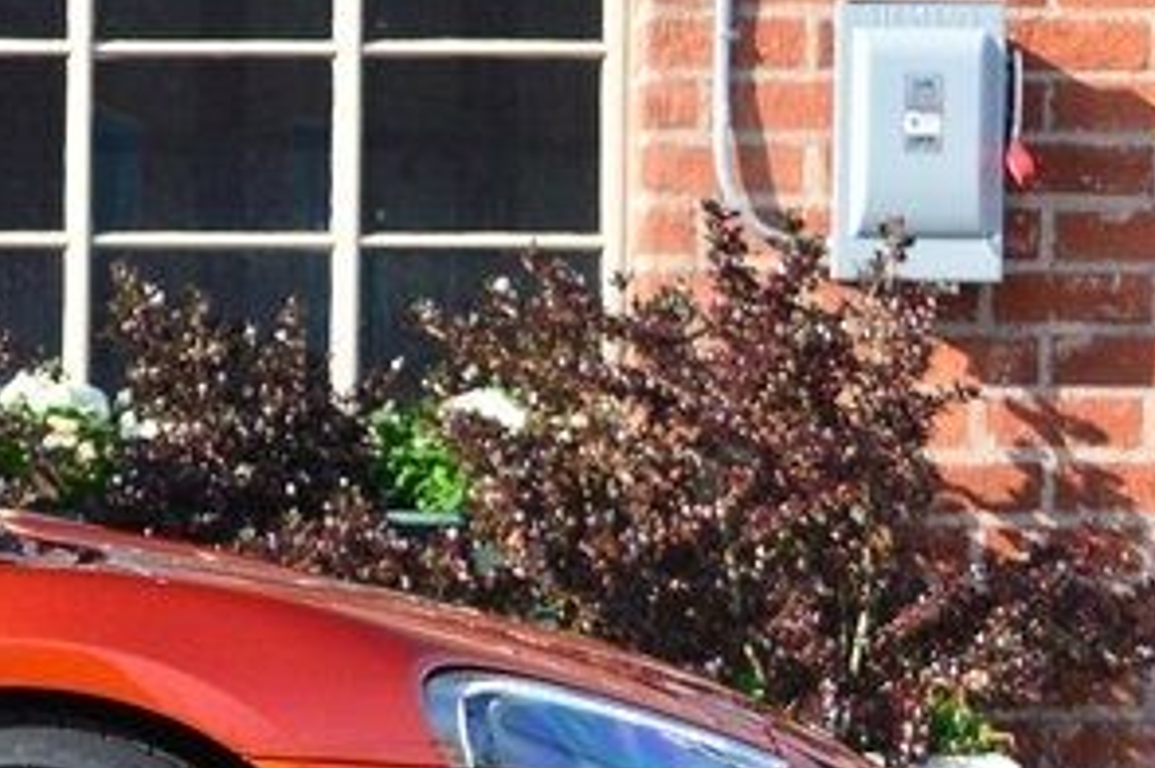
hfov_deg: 8.3
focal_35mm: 236
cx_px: -1178
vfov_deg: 5.8
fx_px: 7563
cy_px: 762
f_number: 4.5
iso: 640
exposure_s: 1/1250
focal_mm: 58
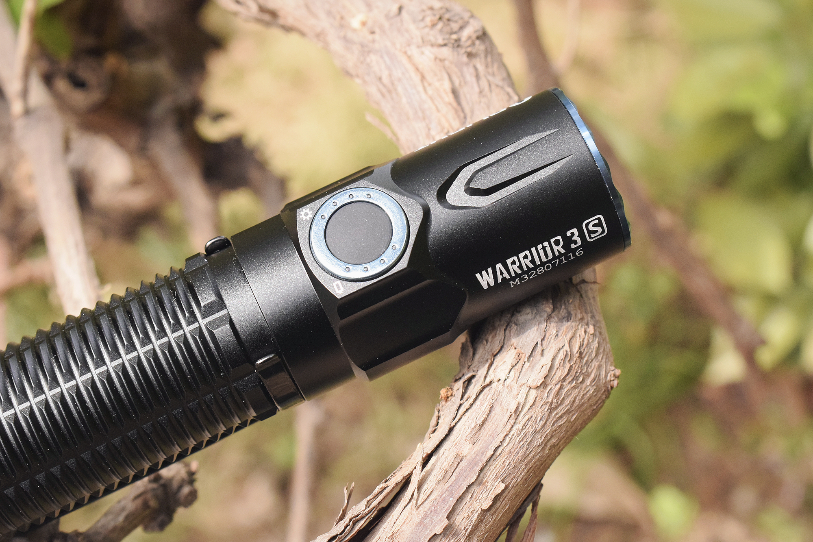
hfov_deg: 24.6
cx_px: 406
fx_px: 1863
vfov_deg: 16.6
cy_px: 271
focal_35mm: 82
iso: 3200
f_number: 11
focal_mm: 55
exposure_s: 1/500
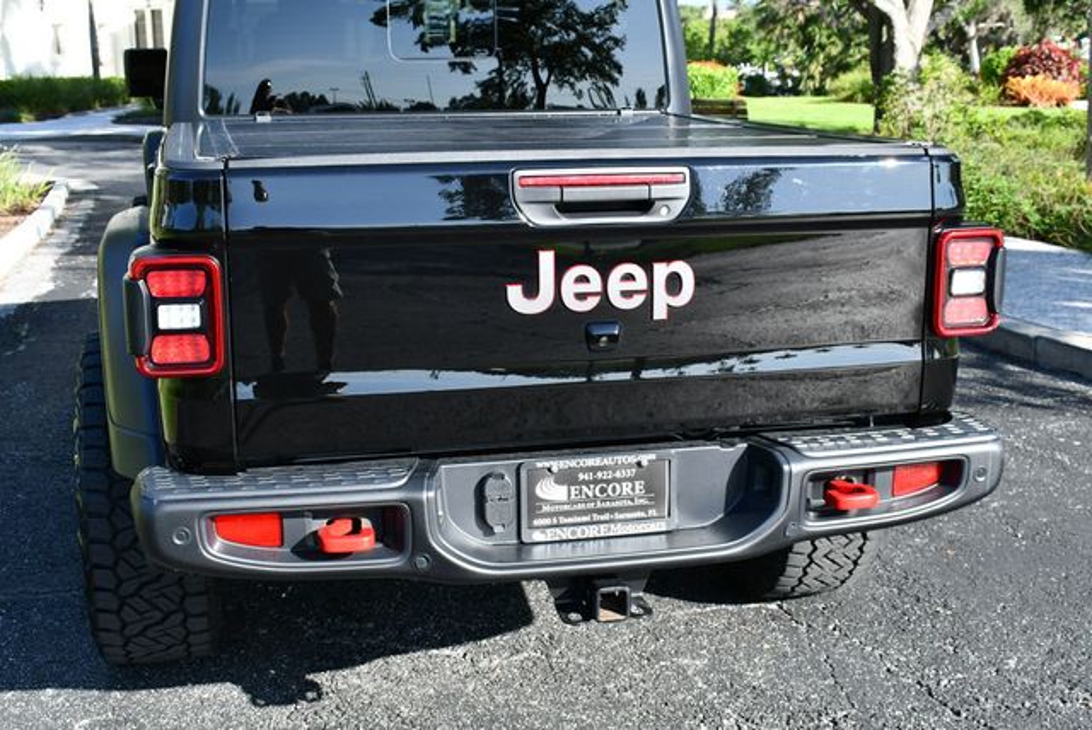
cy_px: 365
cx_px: 546
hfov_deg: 41.1
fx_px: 1457
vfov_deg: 28.1
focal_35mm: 48
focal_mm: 24
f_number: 6.3
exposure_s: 1/250
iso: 200
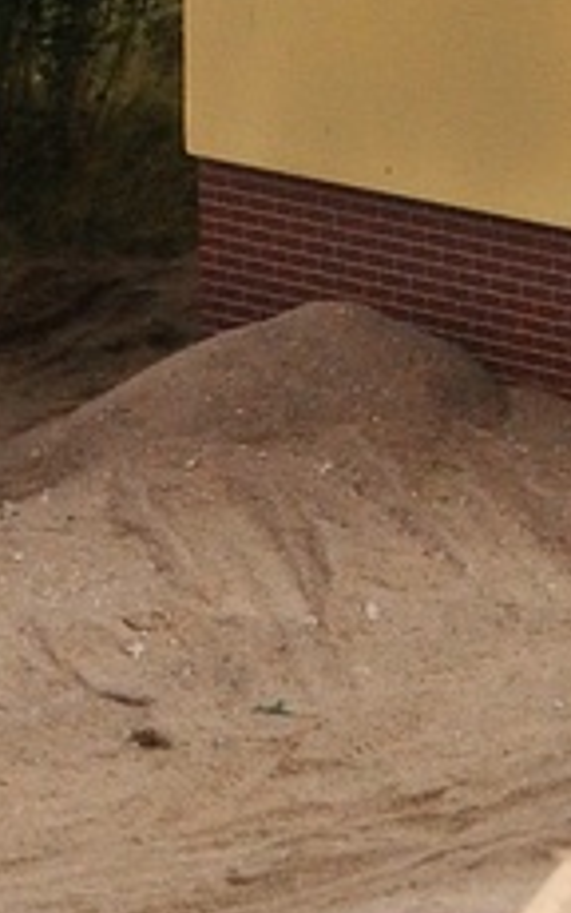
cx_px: 87
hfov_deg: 3.7
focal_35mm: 354
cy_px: 385
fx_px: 8803
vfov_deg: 5.9
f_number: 18
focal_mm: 52
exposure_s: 1/4
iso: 1000
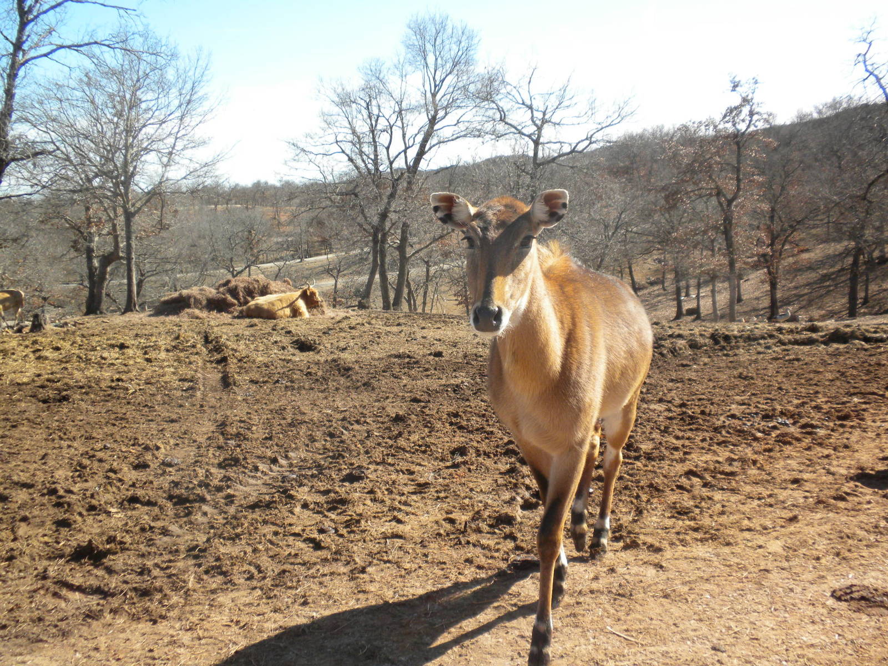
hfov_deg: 50.1
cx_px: 444
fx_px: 949
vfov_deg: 38.7
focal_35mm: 37
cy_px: 333
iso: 76
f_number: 3.5
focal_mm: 6.6
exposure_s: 1/499
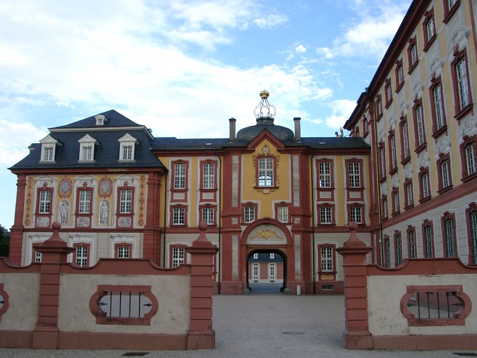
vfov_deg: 41.8
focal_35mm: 34
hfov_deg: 54.0
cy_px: 179
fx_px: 469
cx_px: 238
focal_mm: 7.13
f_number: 4
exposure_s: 1/208
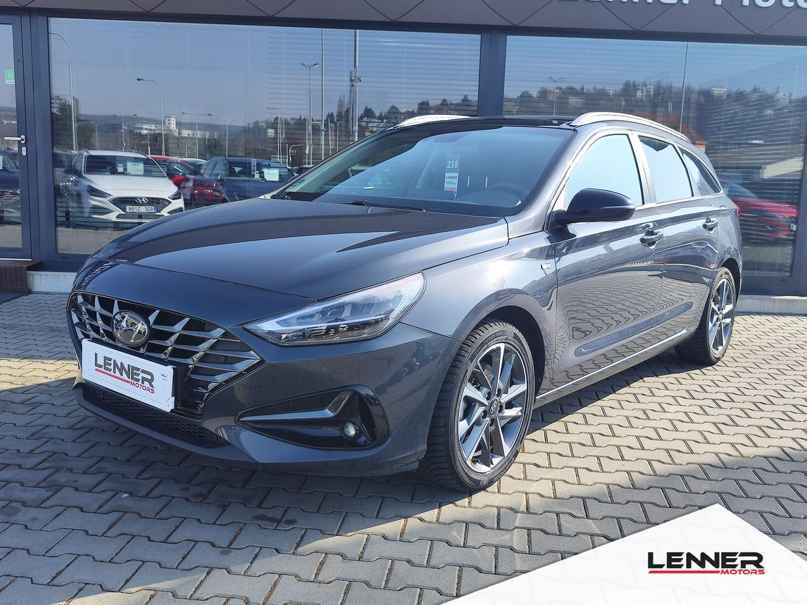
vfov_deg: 58.9
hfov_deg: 73.9
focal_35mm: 23
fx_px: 536
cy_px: 302
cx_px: 404
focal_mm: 7.01
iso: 50
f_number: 1.69
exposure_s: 1/483
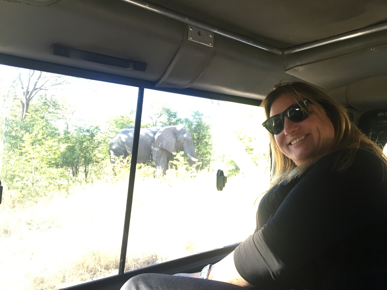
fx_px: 324
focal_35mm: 29
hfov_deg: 61.7
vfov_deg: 48.2
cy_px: 145
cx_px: 194
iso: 40
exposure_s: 1/33
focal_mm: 4.15
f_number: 2.2
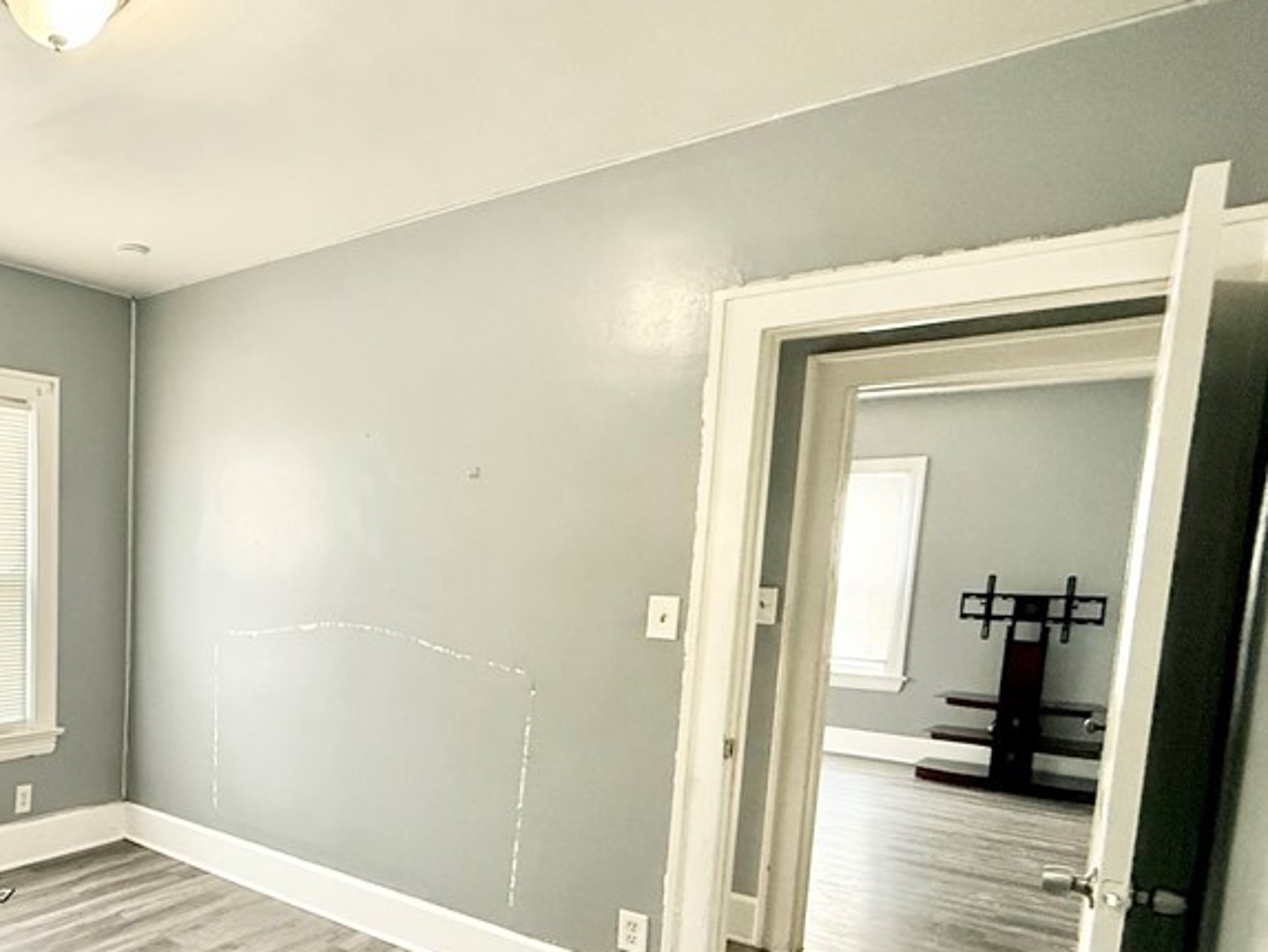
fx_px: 916
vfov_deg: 53.7
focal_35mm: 25
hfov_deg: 60.7
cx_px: 170
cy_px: 644
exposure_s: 1/120
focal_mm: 2.22
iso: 500
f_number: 2.2
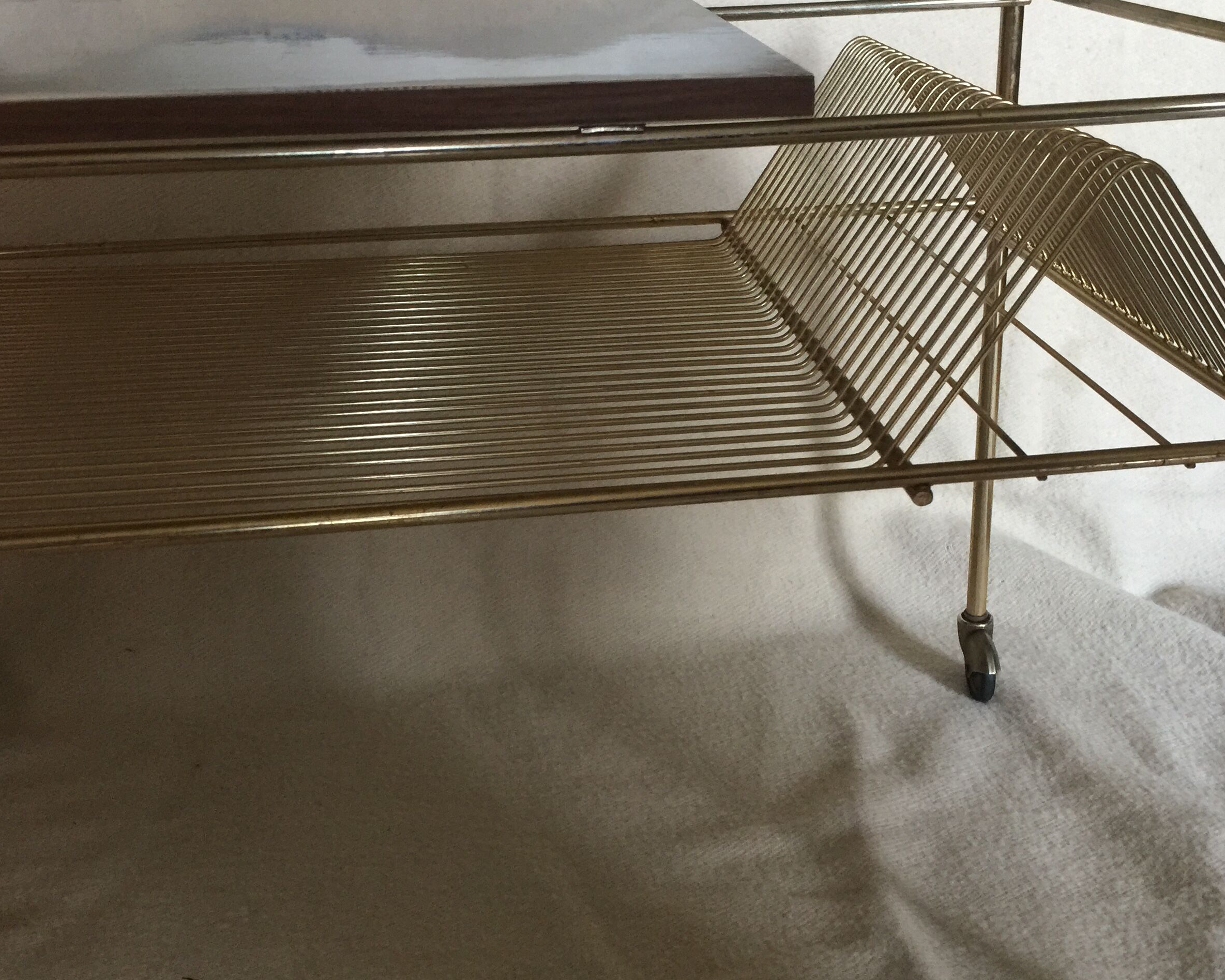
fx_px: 1414
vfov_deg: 38.2
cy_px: 547
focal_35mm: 39
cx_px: 737
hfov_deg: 46.6
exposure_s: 1/17
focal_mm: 4.15
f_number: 2.2
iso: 125
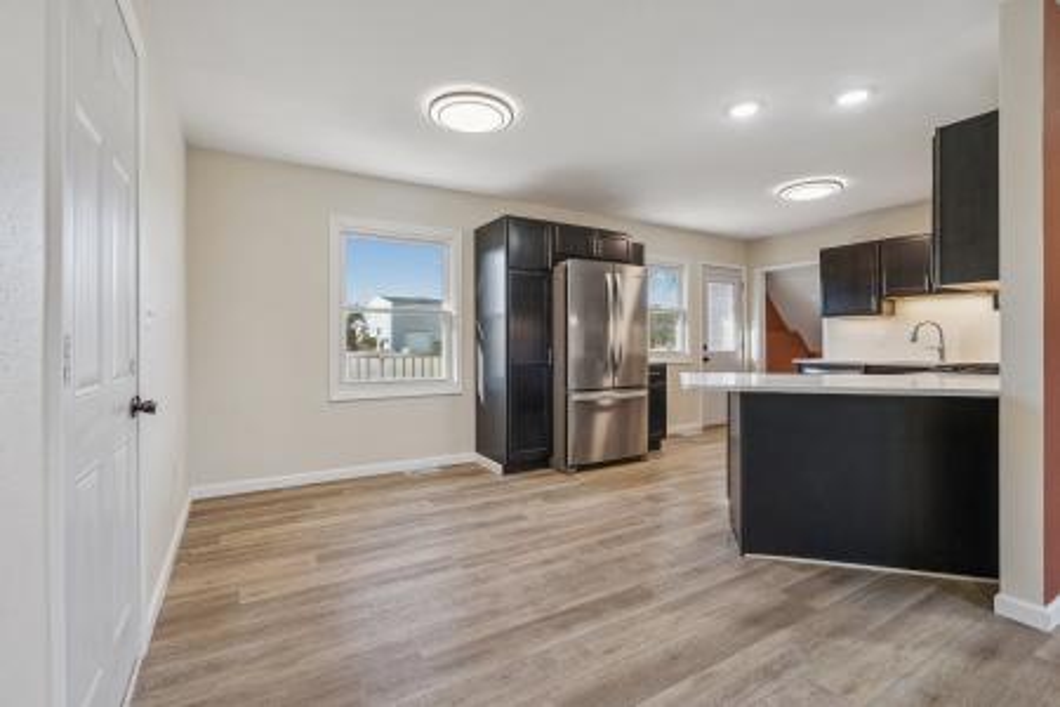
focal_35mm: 16
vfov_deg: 73.7
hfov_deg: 96.7
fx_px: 471
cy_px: 354
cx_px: 530
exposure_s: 1/25
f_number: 9
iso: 400
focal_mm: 16
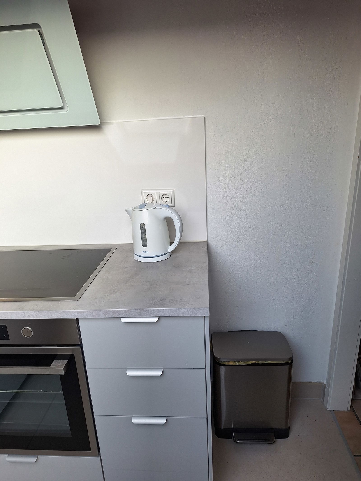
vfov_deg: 73.9
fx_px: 320
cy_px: 240
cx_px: 180
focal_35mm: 23
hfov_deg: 58.9
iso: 40
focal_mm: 5.54
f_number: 1.8
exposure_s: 1/144
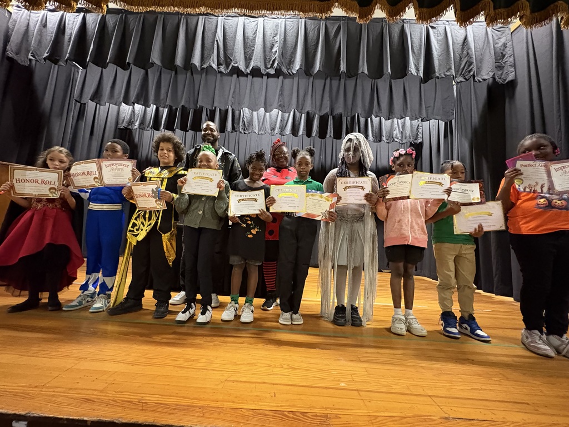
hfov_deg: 102.1
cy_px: 214
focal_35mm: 14
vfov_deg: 85.7
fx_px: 230
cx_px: 284
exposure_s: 1/30
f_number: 2.2
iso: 1000
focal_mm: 2.22
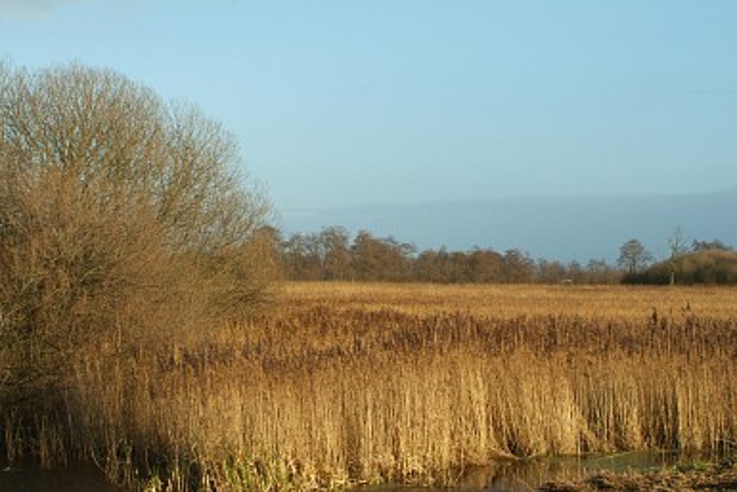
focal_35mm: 62
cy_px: 282
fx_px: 1270
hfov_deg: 32.4
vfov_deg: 21.9
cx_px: 387
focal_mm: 35
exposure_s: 1/500
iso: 400
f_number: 8
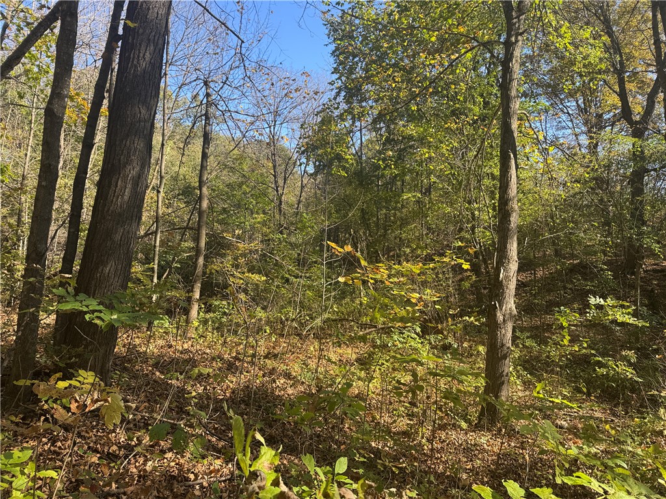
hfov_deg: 71.6
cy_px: 250
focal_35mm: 24
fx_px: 462
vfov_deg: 56.8
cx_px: 333
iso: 80
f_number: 1.78
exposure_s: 1/966
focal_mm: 6.76
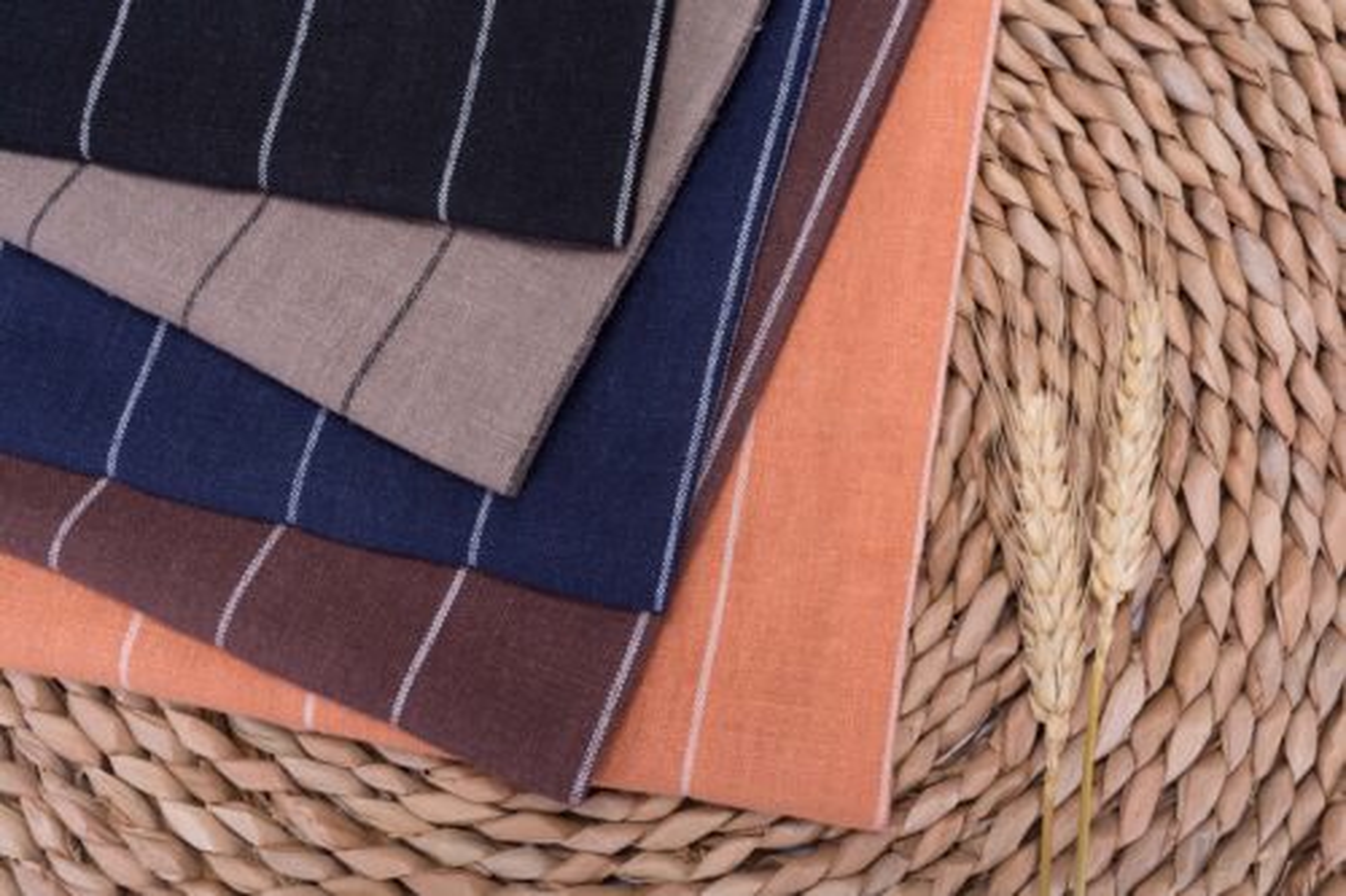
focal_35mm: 36
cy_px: 448
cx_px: 673
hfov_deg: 53.1
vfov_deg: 36.8
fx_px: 1345
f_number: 11
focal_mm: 24
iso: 100
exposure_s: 1/125
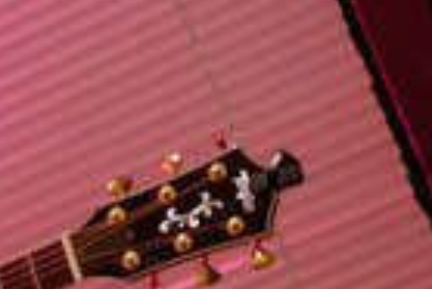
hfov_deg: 4.1
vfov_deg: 2.8
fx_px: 5862
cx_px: -709
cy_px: 505
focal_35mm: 488
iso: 4500
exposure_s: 1/60
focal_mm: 85
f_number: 1.8
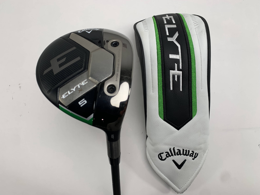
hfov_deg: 67.3
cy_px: 98
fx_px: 195
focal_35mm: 26
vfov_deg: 53.1
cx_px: 130
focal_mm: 4.25
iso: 25
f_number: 1.8
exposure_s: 1/252
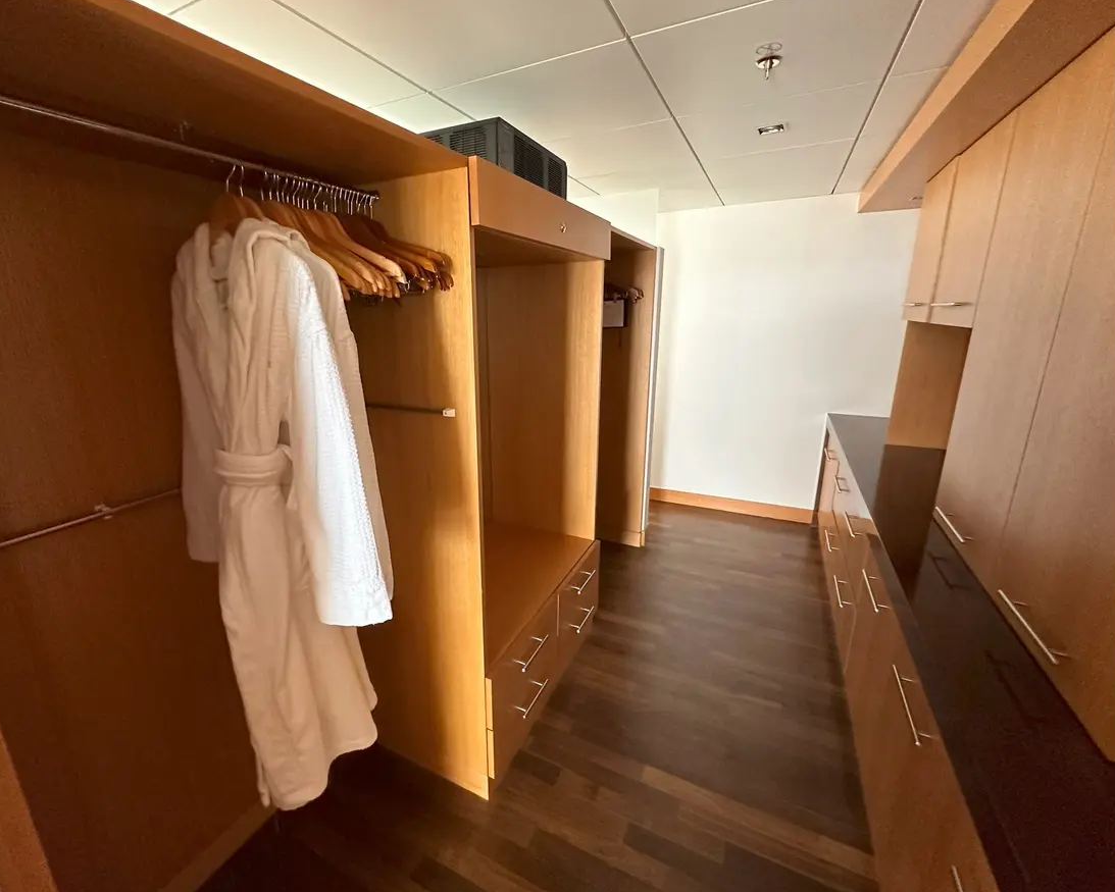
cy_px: 438
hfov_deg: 96.6
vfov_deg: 84.1
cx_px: 514
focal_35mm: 15
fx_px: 495
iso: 400
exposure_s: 1/60
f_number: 2.2
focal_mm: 2.22
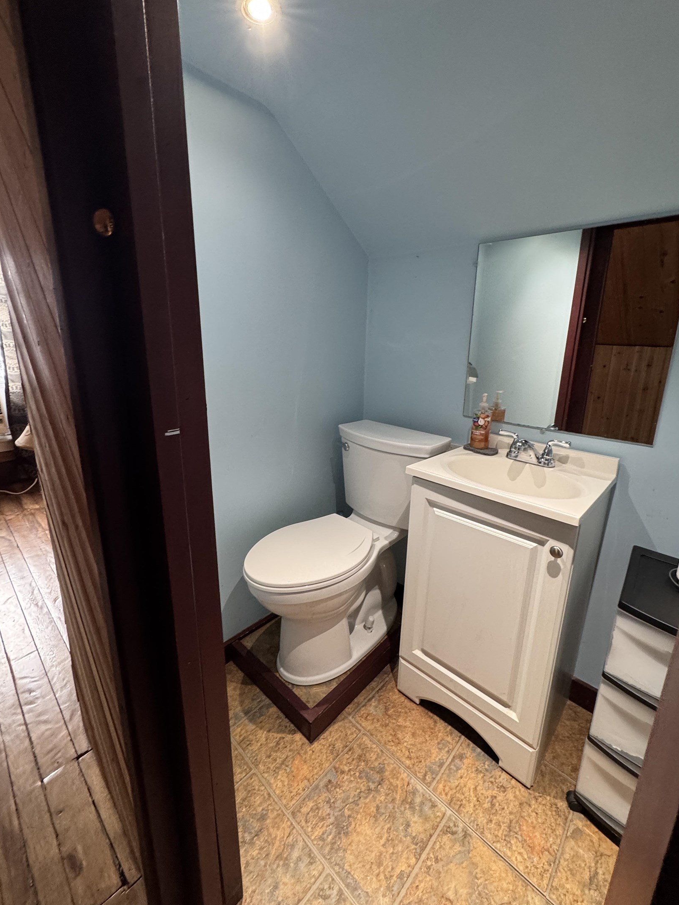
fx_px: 392
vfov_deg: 98.1
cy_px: 430
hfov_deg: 81.7
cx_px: 348
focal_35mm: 15
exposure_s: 1/60
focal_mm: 2.22
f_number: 2.2
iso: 250
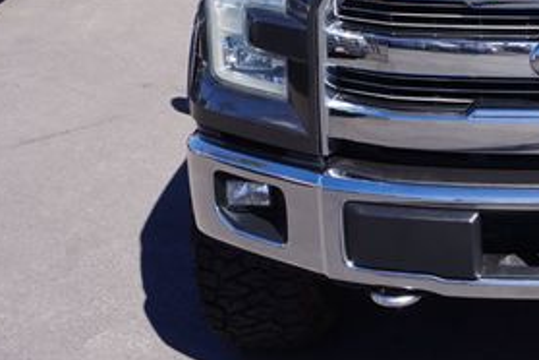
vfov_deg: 18.5
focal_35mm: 72
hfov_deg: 26.6
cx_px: 529
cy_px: 17
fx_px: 1080
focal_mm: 21
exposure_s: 1/80
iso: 100
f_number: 13
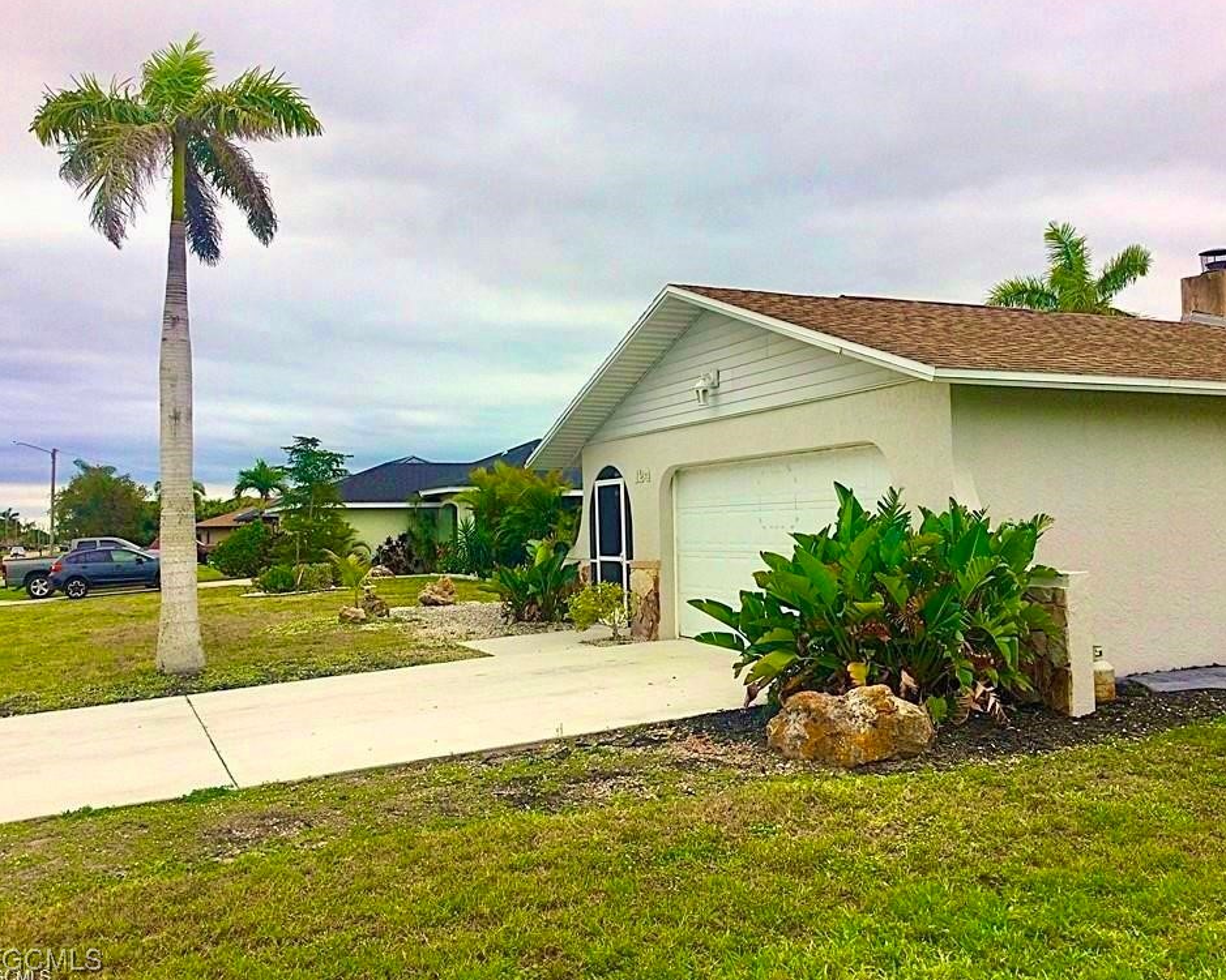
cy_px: 488
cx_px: 646
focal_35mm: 33
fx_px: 1197
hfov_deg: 54.2
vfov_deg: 44.5
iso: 25
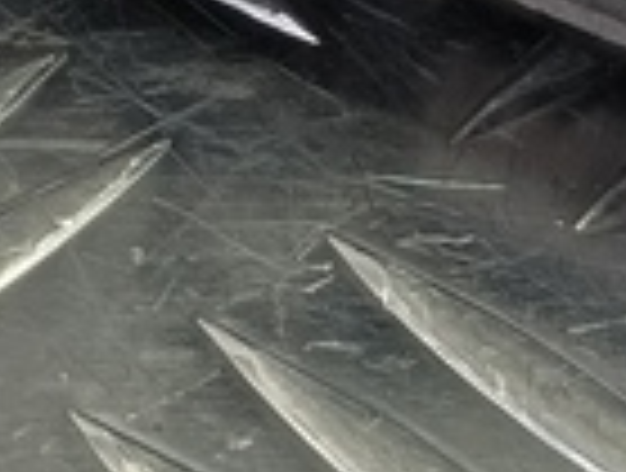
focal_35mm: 169
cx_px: 261
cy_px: -490
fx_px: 3064
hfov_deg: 11.7
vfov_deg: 8.4
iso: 108
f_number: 1.6
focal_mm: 4.11
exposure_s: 1/50
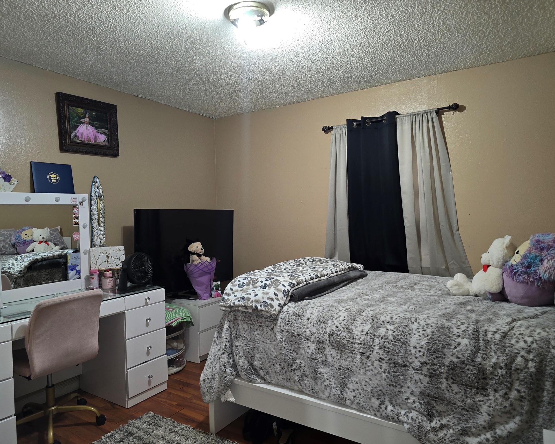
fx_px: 394
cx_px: 266
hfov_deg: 70.3
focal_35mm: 24
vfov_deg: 58.8
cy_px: 222
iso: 125
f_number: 1.7
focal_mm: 6.3
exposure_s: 1/24
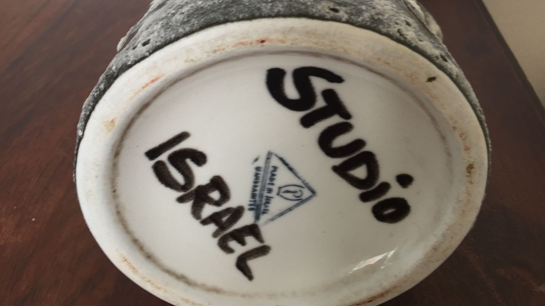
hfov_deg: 47.4
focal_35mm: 43
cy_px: 108
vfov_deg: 27.6
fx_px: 621
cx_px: 272
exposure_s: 1/50
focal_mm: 4.15
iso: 32
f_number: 2.2
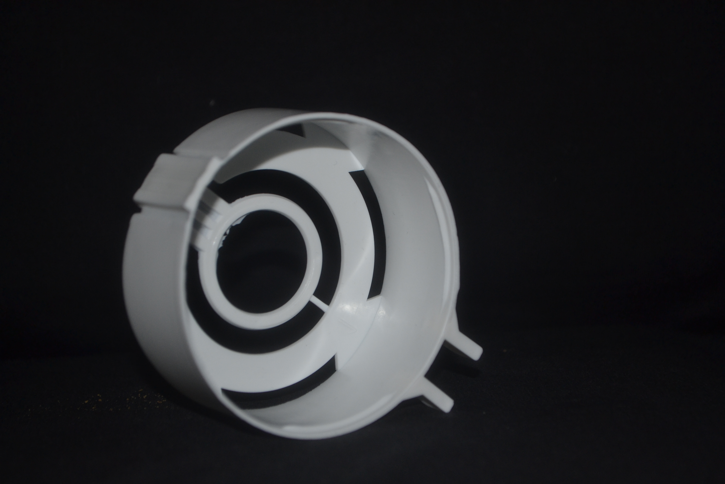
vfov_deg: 16.6
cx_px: 362
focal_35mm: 82
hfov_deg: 24.6
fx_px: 1661
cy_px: 242
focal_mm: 55
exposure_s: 1/60
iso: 640
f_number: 5.6
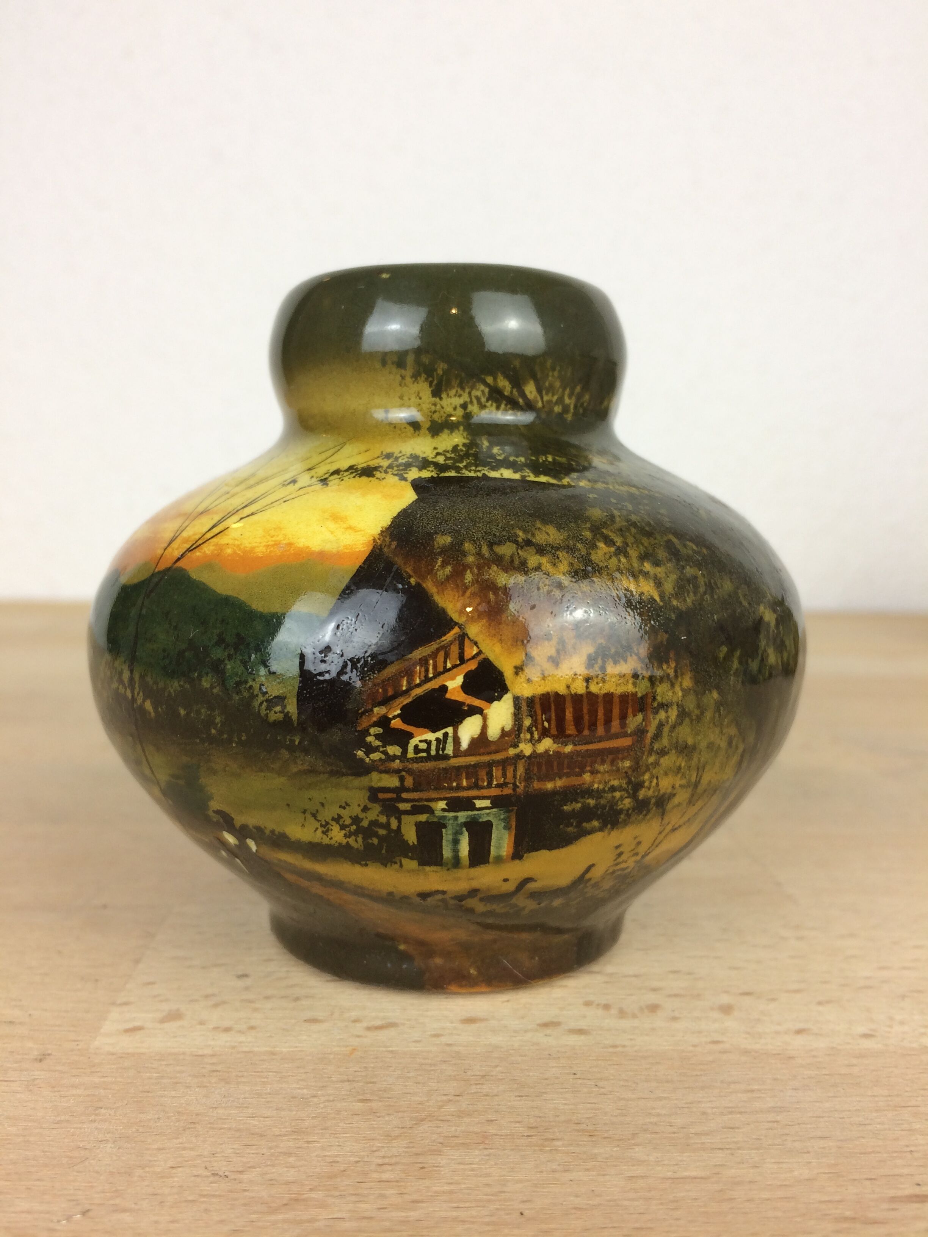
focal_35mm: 29
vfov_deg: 61.7
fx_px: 1037
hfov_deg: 48.2
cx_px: 464
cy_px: 618
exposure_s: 1/50
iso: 40
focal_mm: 4.15
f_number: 2.2
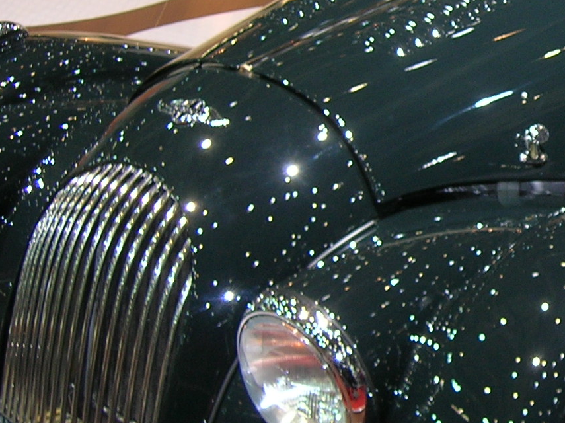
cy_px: 105
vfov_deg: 16.1
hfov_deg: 20.2
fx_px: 1484
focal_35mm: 91
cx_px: 674
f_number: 2.9
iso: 50
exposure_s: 1/30
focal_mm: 5.7
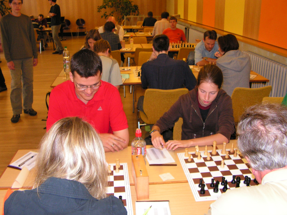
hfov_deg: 51.4
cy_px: 108
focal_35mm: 36
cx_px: 144
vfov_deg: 39.7
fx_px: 298
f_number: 3.2
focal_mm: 6
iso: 200
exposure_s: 1/40
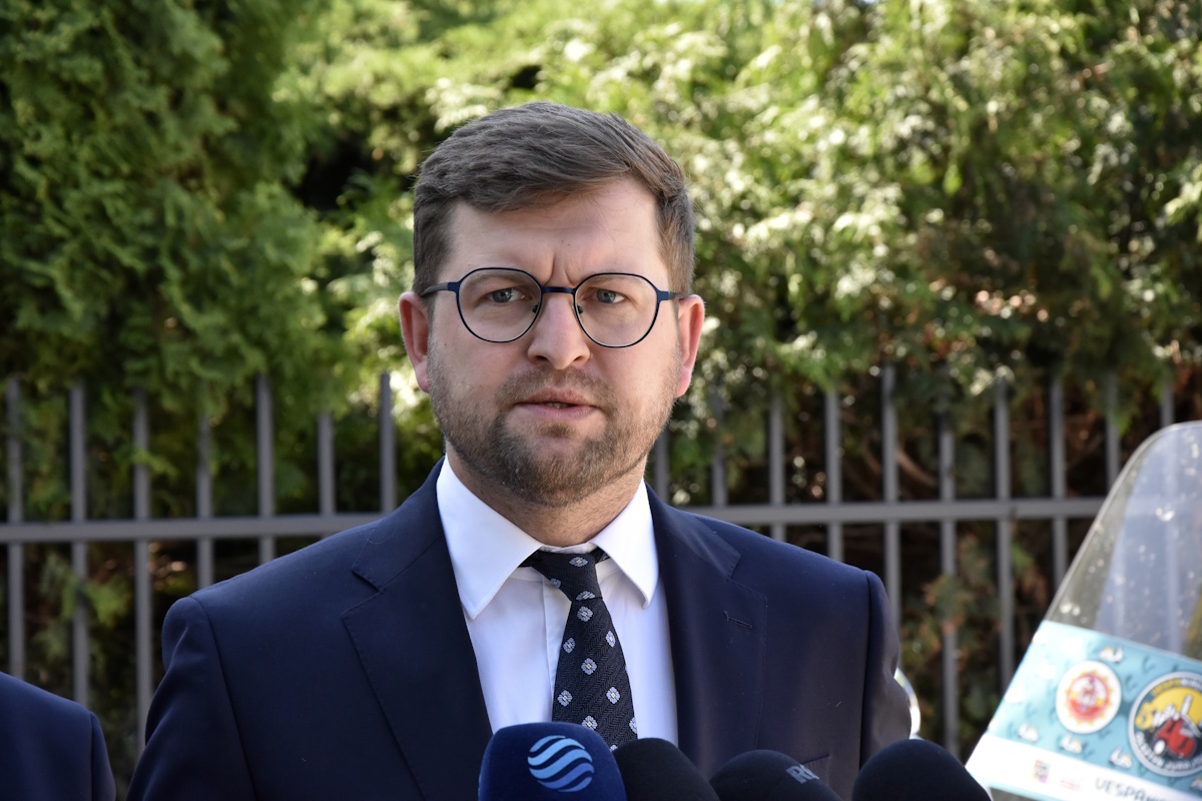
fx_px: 4257
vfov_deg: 10.8
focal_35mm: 128
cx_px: 601
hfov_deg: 16.1
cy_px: 400
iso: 800
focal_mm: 85
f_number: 8
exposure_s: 1/400
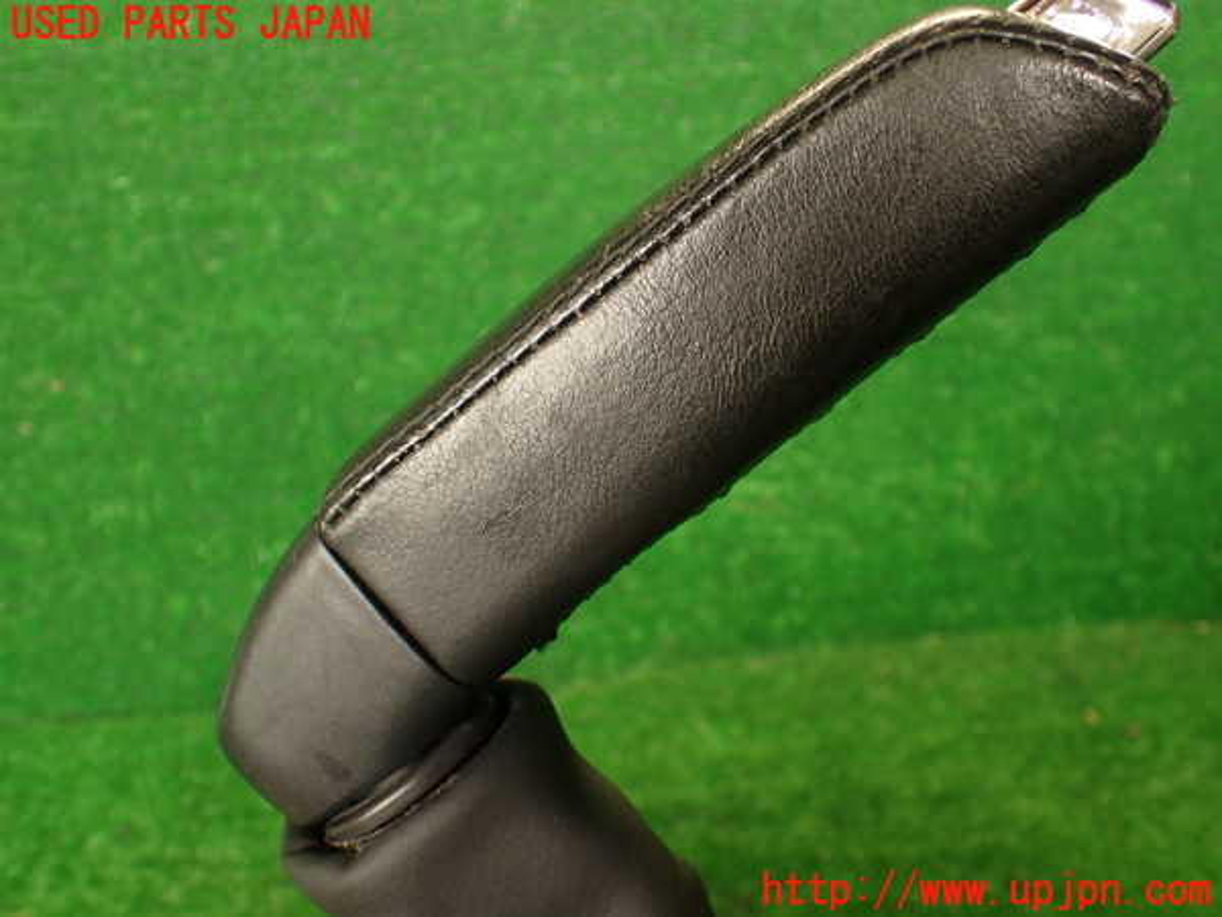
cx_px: 611
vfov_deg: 44.2
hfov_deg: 56.8
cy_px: 458
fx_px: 1130
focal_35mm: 32
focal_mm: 5.79
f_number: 2.4
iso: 200
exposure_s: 1/30
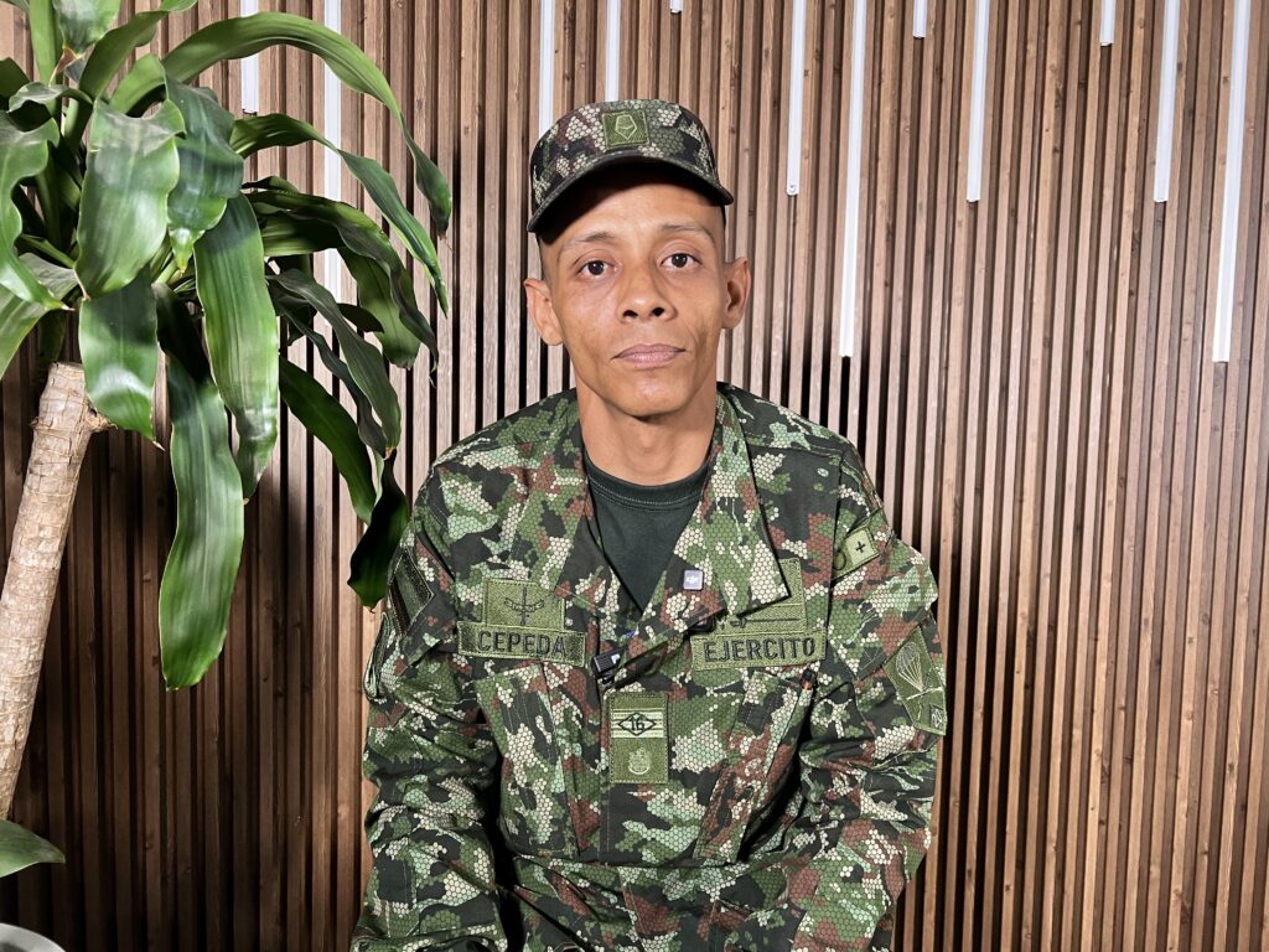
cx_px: 634
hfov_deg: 67.3
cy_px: 476
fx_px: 953
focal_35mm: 26
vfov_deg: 53.1
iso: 125
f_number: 1.5
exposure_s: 1/73
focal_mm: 5.7
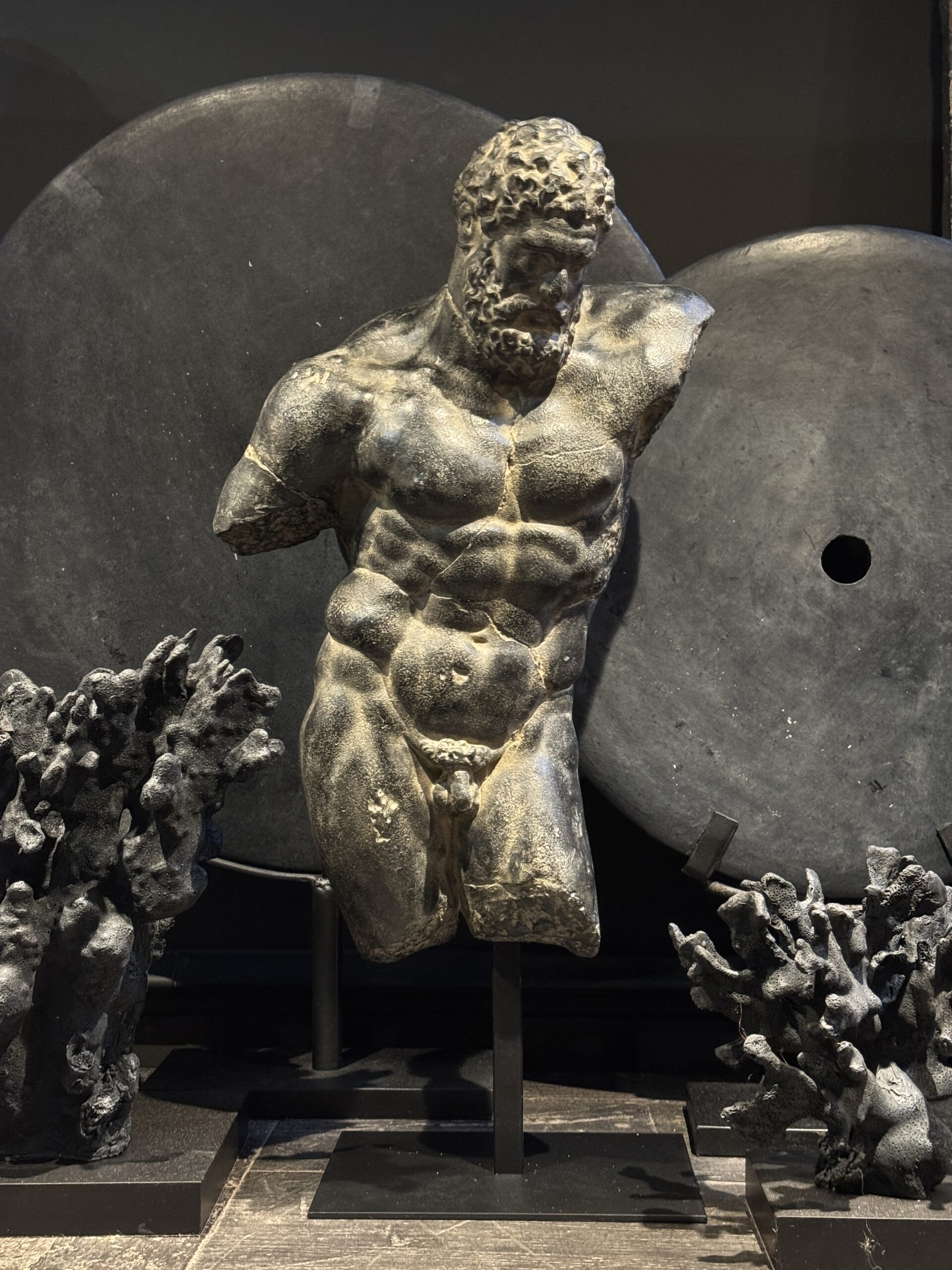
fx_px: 1760
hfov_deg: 30.3
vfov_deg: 39.7
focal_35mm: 48
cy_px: 635
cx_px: 476
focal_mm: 6.76
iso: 500
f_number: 1.78
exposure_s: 1/33
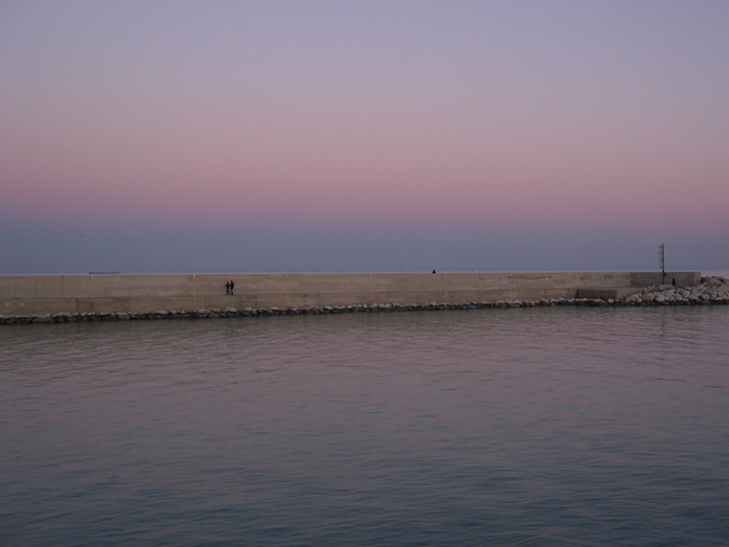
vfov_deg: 34.4
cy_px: 259
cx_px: 395
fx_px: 885
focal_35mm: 42
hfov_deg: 44.7
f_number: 2.8
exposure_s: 1/55.5
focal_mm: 8
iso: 100
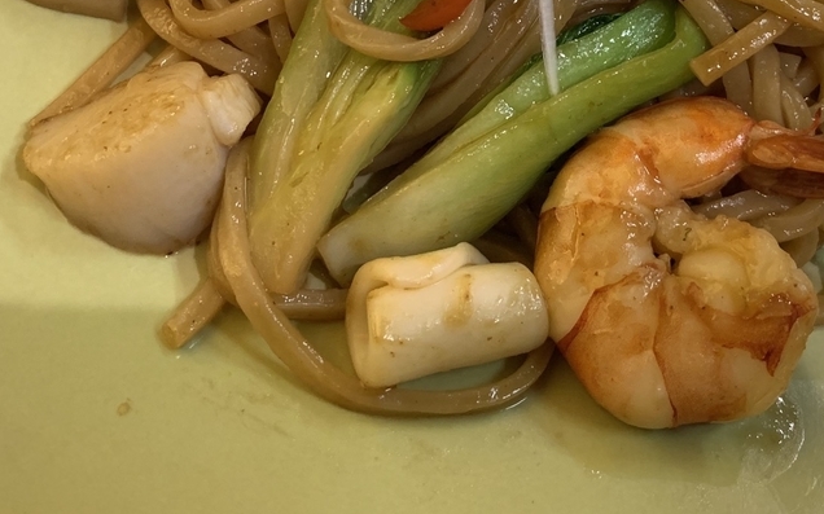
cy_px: -1
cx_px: 485
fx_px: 1167
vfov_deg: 23.8
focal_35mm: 52
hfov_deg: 38.8
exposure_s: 1/33
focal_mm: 4.25
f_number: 1.8
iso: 400
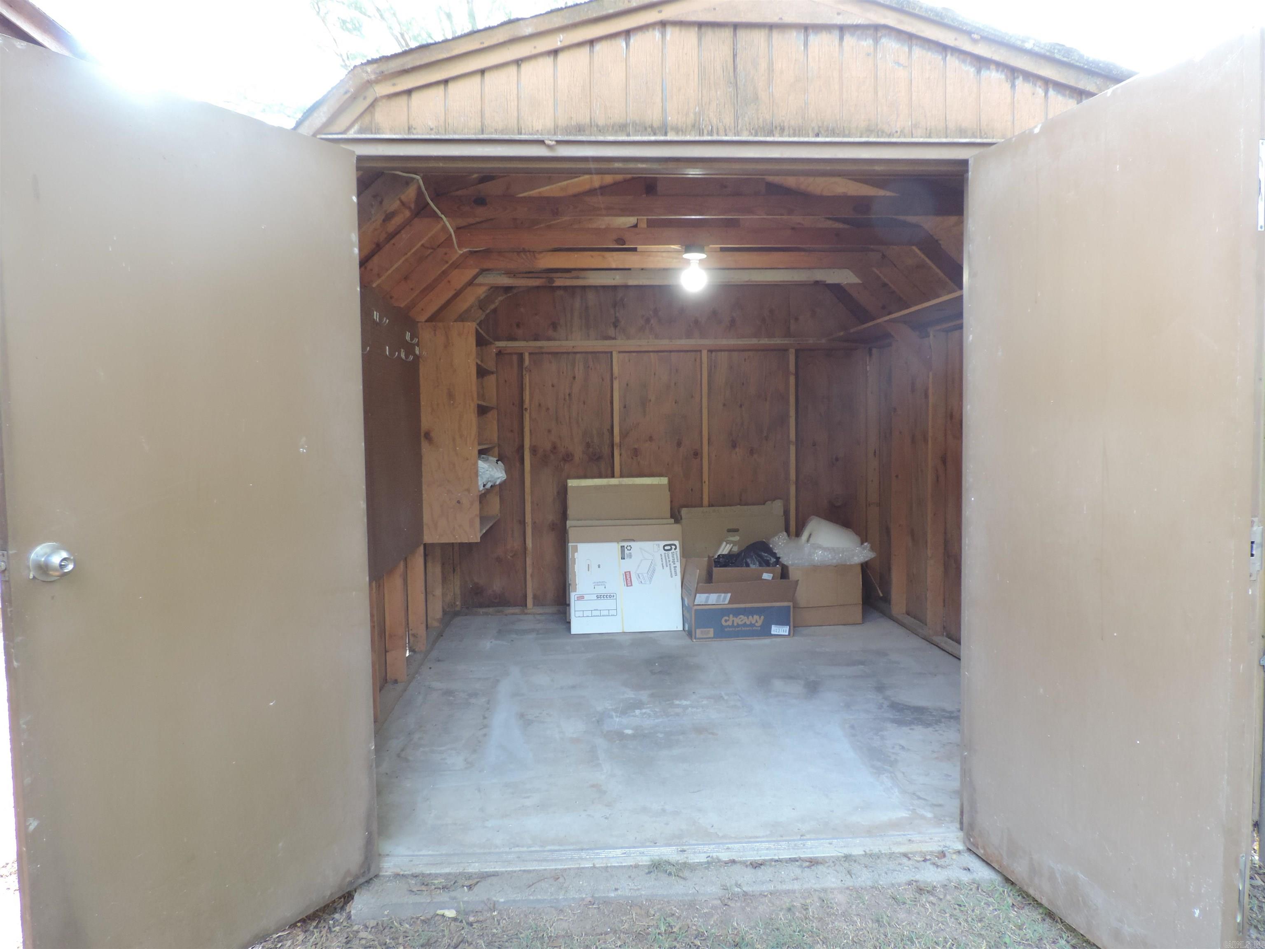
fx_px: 877
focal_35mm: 24
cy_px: 474
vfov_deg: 56.8
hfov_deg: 71.6
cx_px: 632
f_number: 3
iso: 180
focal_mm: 4.3
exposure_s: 1/30
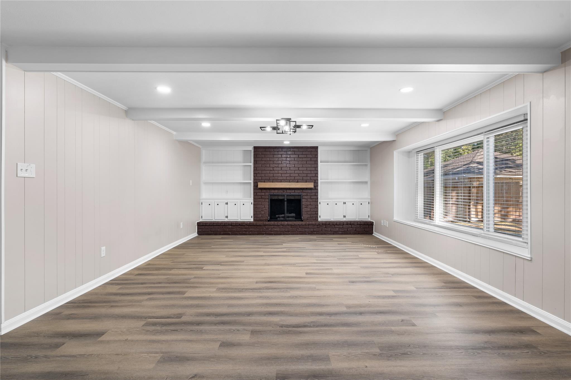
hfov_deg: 93.3
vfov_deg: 70.4
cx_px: 286
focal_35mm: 17
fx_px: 270
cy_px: 190
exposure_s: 1.6
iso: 200
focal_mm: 17
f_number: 9
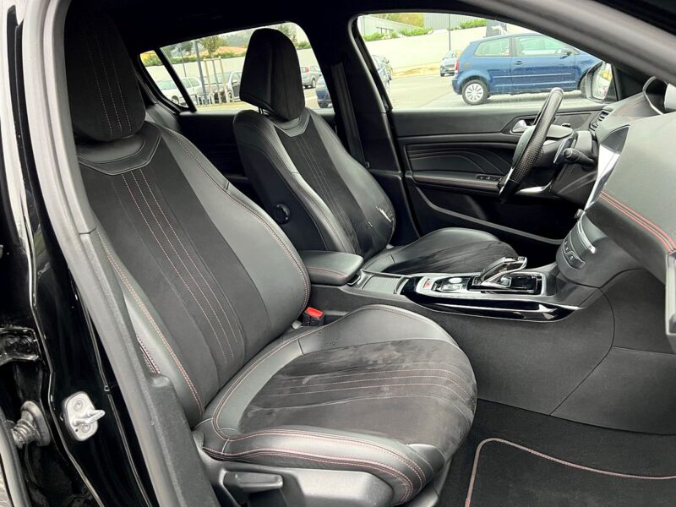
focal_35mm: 26
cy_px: 254
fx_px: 508
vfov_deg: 53.1
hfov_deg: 67.3
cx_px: 338
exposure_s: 1/60
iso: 500
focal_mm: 5.7
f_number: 1.5
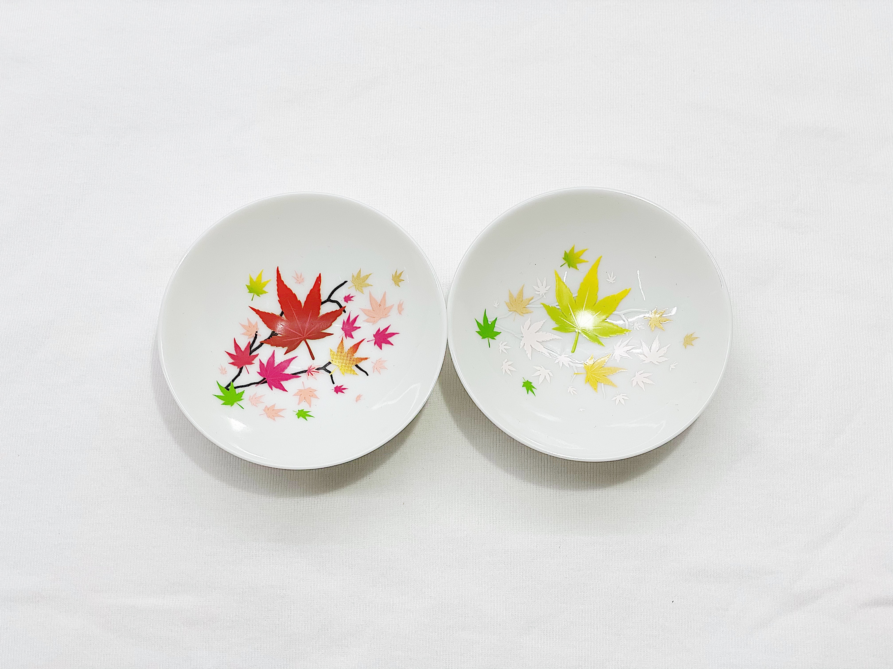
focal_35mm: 52
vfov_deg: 28.0
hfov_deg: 36.8
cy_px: 334
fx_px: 1341
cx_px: 446
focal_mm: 6
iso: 25
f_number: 2
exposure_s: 1/100
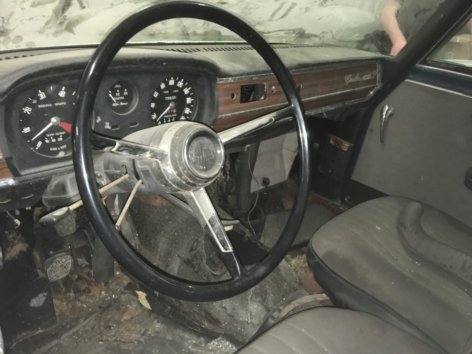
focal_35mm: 29
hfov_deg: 61.7
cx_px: 236
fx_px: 395
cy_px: 177
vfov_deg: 48.2
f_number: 2.2
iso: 125
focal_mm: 4.15
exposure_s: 1/17
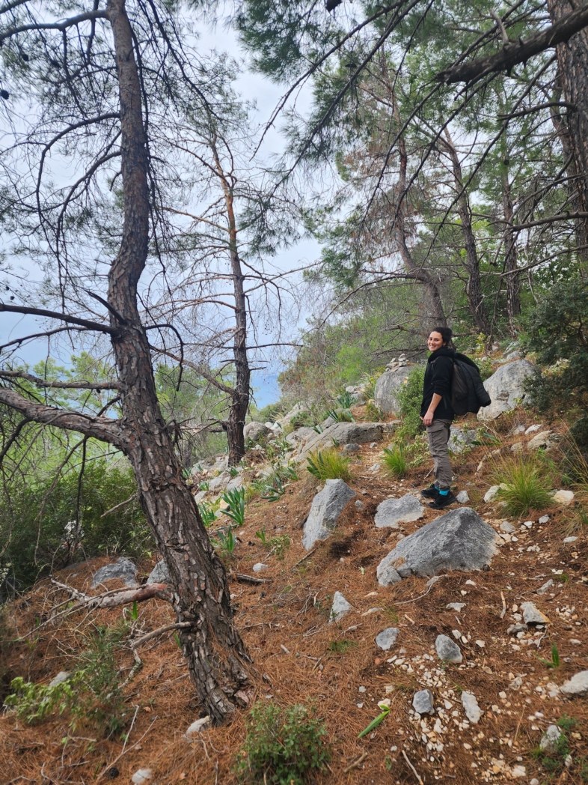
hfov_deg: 58.9
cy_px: 392
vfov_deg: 73.9
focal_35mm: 23
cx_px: 294
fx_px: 521
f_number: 1.8
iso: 20
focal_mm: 6.4
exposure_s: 1/180
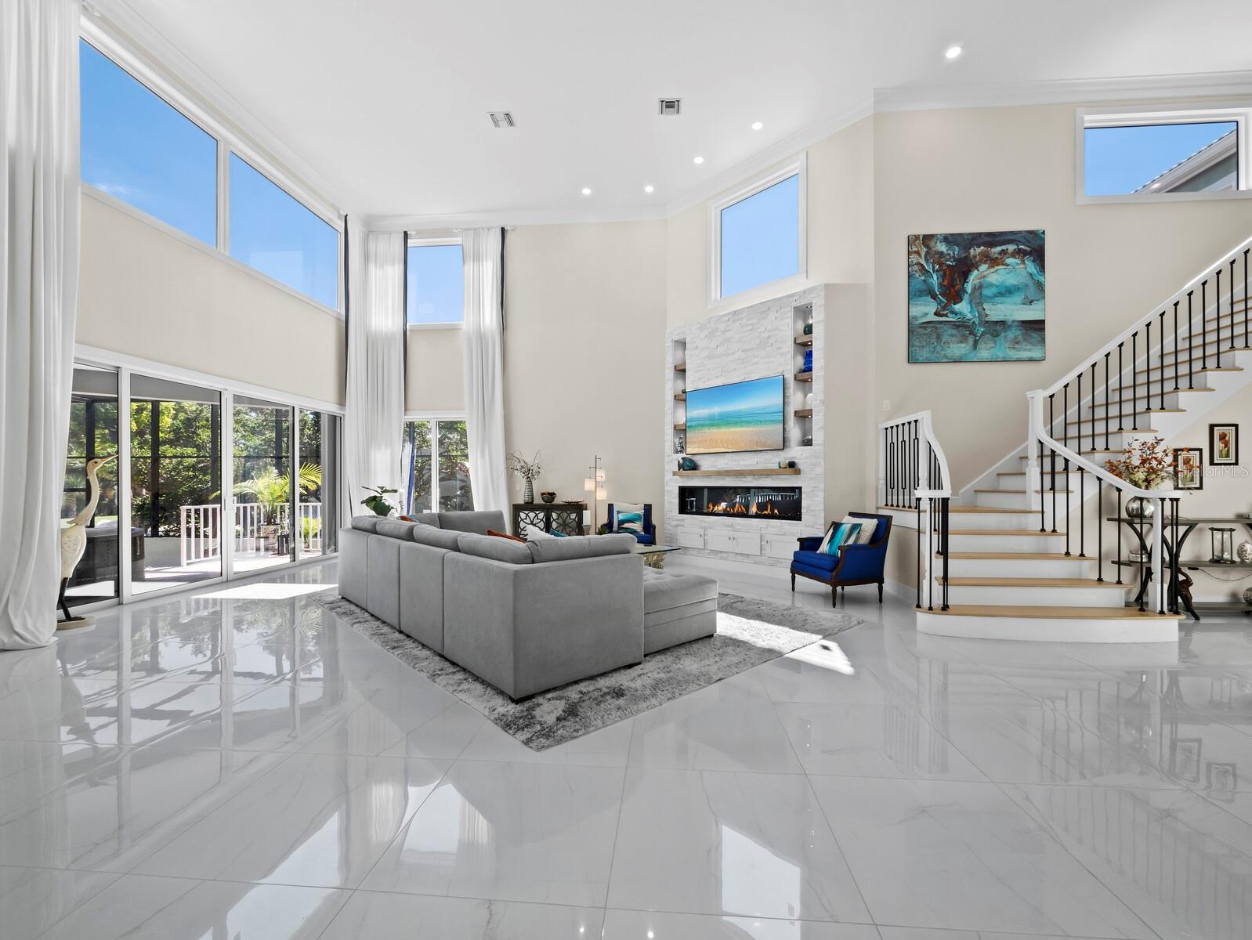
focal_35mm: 14
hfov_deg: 102.0
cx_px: 626
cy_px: 470
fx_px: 507
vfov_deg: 85.7
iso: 250
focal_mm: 7
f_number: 11
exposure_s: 1/10
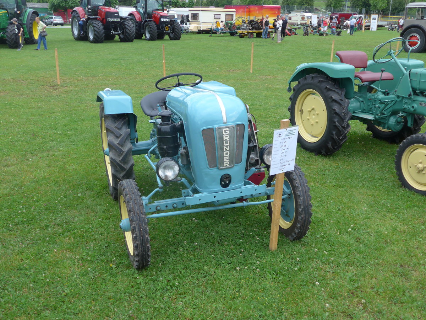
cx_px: 213
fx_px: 443
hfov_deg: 51.4
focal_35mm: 36
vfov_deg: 39.7
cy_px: 160
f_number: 2.8
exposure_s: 1/400
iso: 80
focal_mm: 7.5
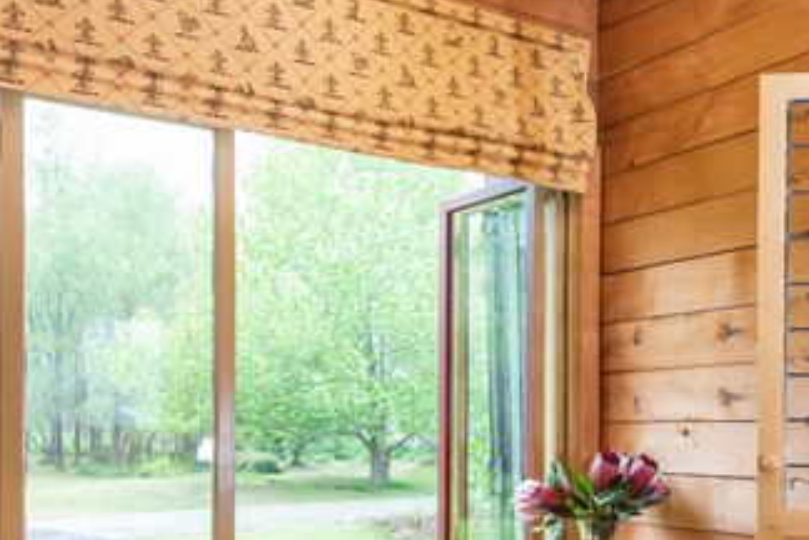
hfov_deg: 43.4
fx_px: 1011
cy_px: 432
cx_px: 474
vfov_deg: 29.2
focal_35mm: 45
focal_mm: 19
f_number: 5.6
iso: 250
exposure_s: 1/25
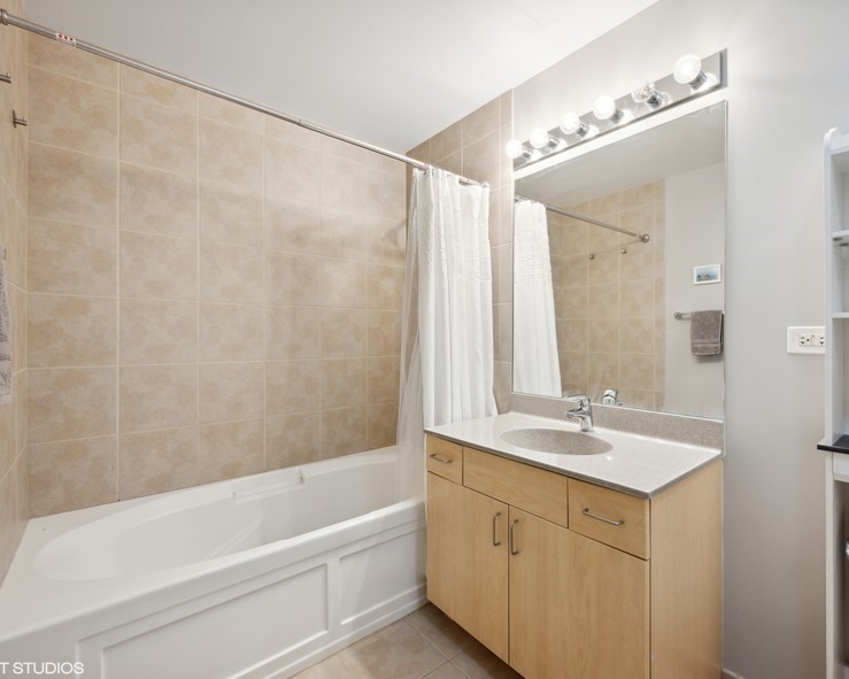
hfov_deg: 92.9
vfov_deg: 80.4
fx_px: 402
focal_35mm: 16
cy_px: 344
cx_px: 462
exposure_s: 1/15
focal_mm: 14
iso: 200
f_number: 9.5
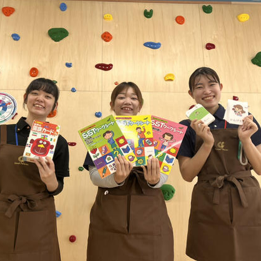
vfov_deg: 49.7
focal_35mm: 33
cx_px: 116
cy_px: 121
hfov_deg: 49.6
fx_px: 282
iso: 50
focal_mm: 5.1
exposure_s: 1/122
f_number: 1.6
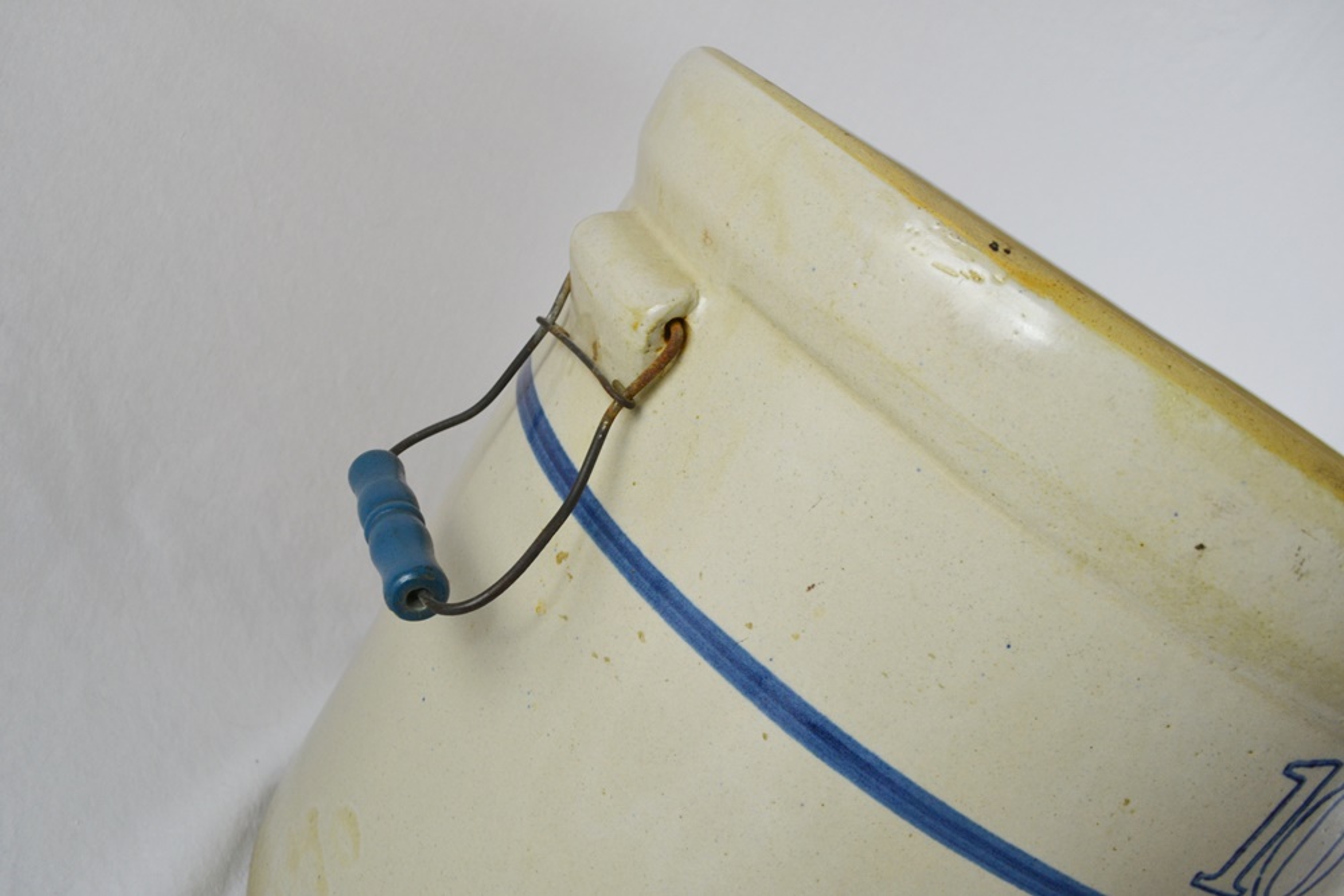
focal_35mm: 30
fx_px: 1120
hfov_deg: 61.9
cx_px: 672
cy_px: 448
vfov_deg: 43.6
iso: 400
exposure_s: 1/60
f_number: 5
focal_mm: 20
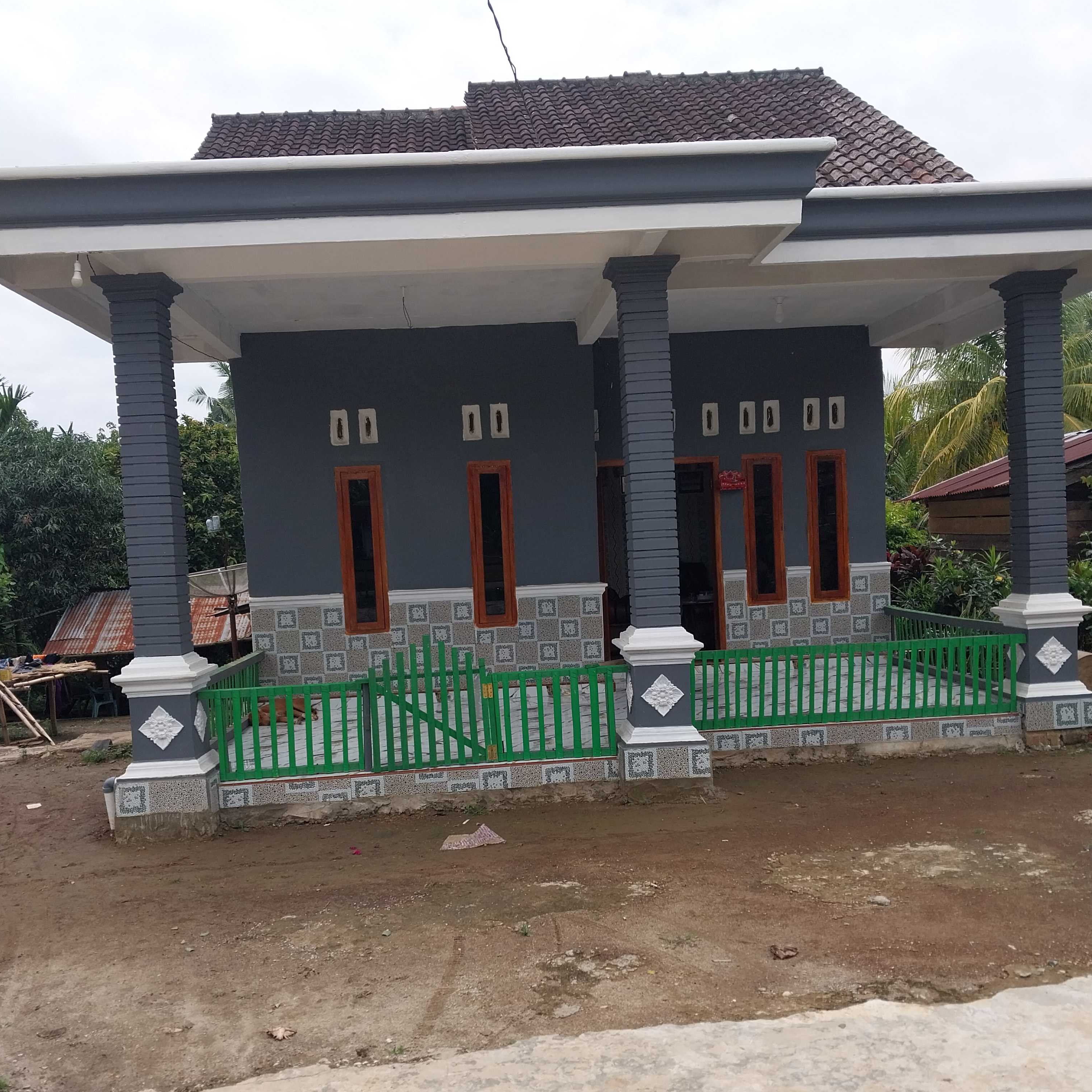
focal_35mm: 31
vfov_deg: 52.3
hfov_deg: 52.5
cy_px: 627
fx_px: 1106
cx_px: 545
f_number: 1.8
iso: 20
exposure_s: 1/769
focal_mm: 4
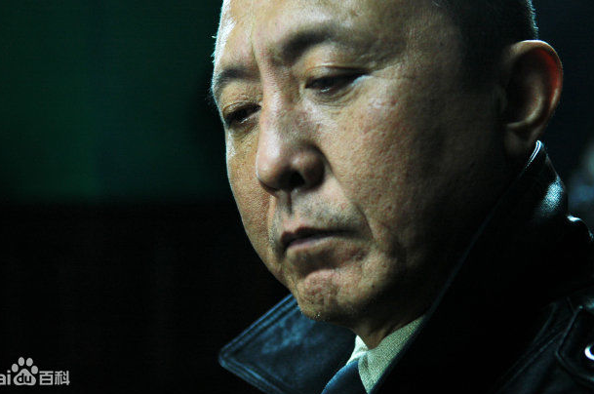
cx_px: 284
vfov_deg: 16.0
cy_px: 184
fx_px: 1400
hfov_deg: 23.9
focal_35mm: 85
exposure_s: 1/30
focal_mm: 50
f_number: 3.2
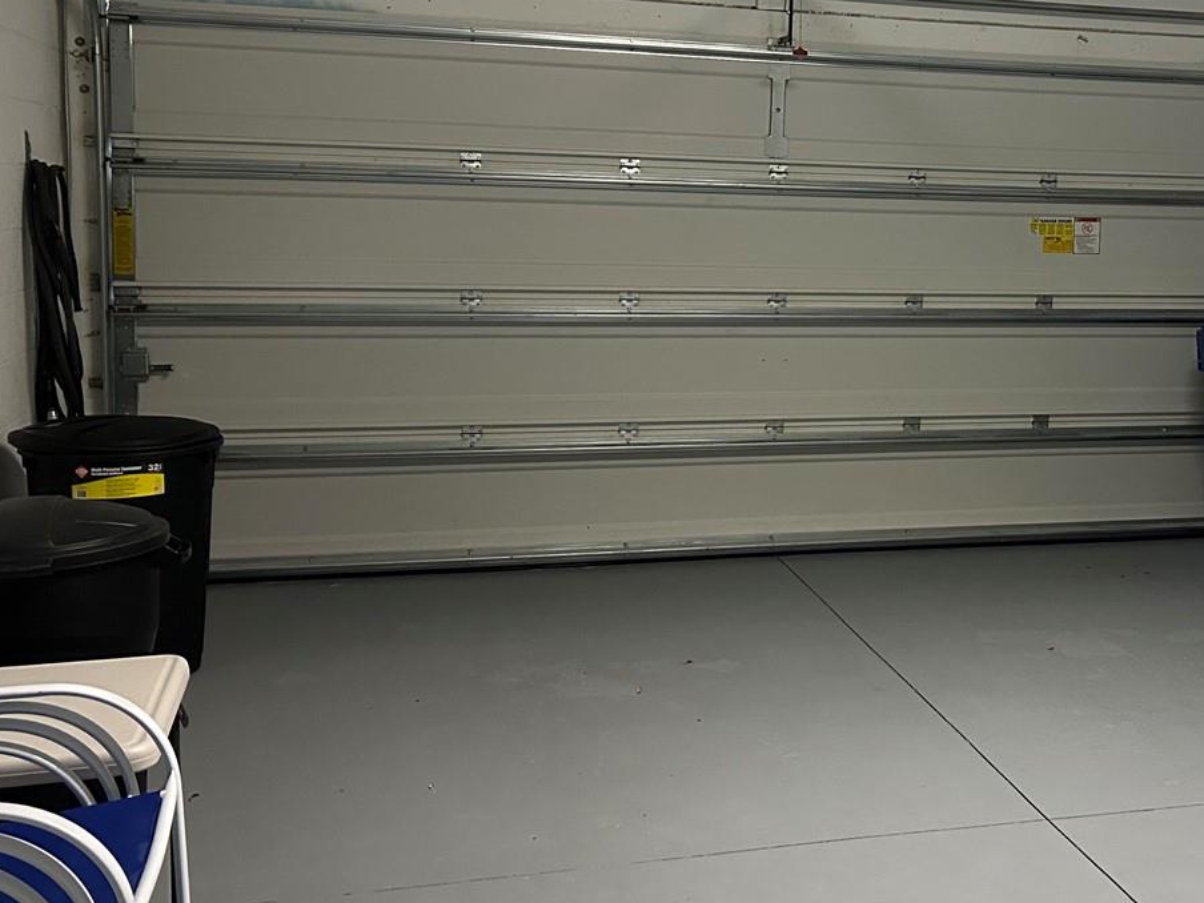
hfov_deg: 40.0
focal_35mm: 46
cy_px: 318
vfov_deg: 31.3
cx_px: 918
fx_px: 1600
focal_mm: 5.7
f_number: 1.5
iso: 500
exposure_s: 1/60
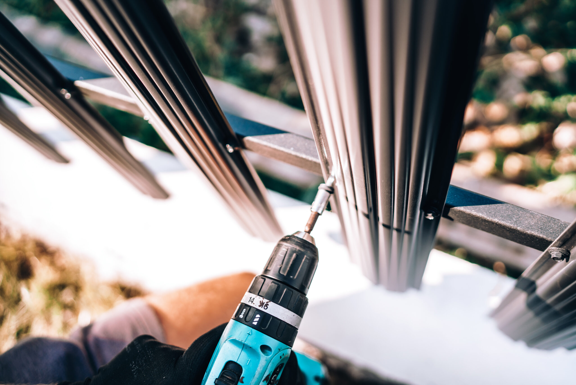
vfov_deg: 37.9
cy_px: 192
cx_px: 288
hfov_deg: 54.4
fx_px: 560
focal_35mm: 35
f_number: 1.7
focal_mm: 35
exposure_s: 1/2000
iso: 250
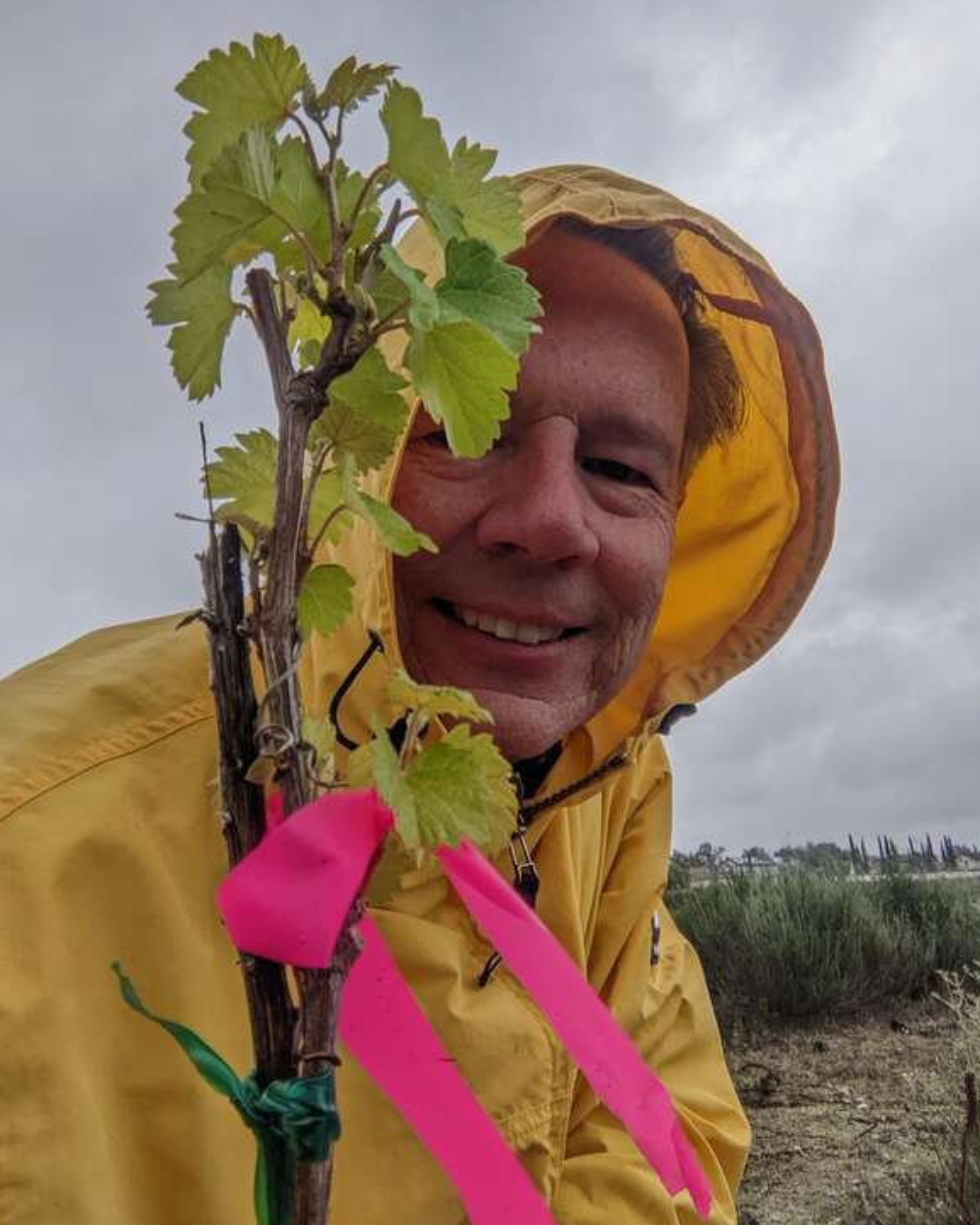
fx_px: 942
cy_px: 588
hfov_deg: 54.9
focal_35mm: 26
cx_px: 479
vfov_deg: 66.0
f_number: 2
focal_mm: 2.51
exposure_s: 1/814
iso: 35
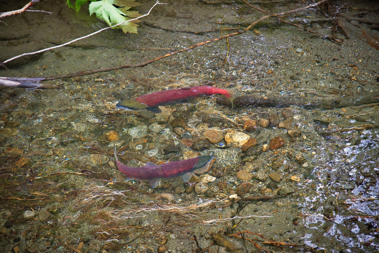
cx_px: 190
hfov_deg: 17.1
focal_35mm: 120
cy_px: 126
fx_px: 1264
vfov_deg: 11.4
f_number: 4
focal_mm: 120
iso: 1800
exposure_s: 1/250
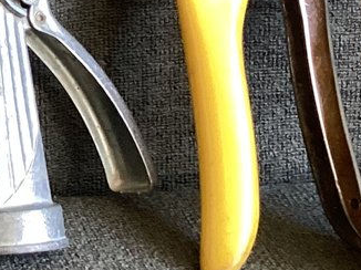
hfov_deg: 13.1
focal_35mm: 144
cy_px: -112
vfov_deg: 10.0
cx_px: -143
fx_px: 1501
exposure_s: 1/60
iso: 200
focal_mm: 3.3
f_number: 2.4
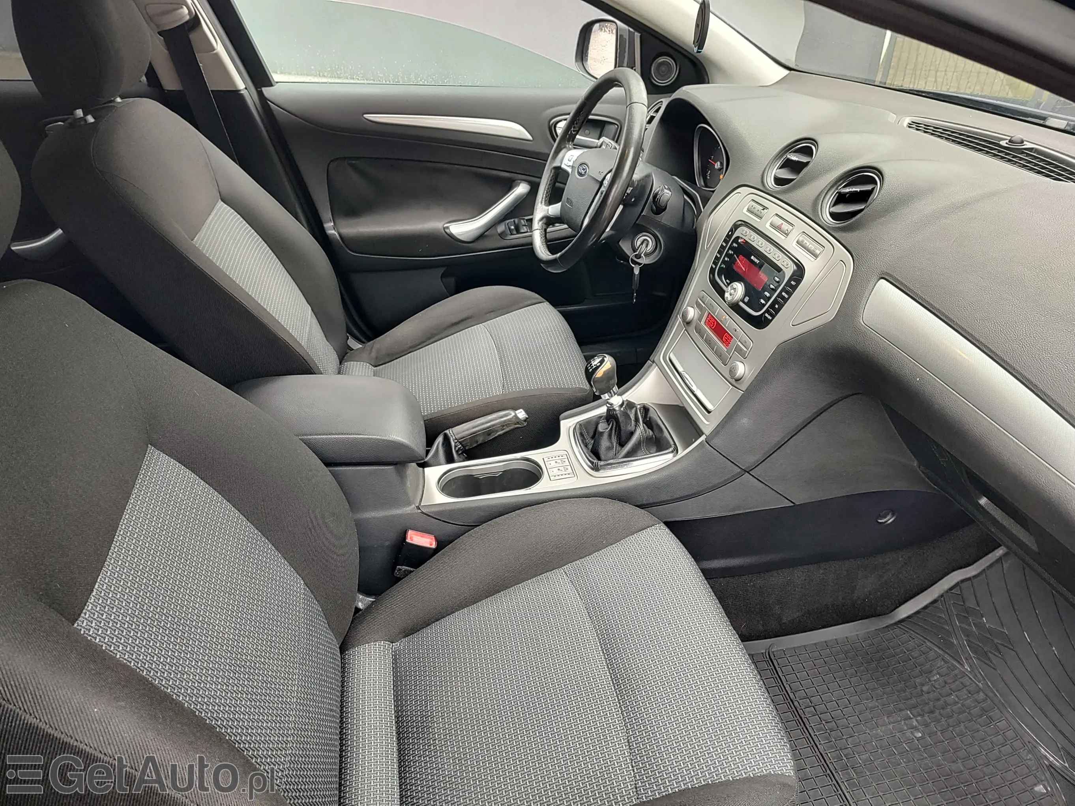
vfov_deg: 58.9
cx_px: 538
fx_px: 714
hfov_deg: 73.9
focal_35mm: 23
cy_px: 403
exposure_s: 1/50
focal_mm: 5.56
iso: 214
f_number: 1.8
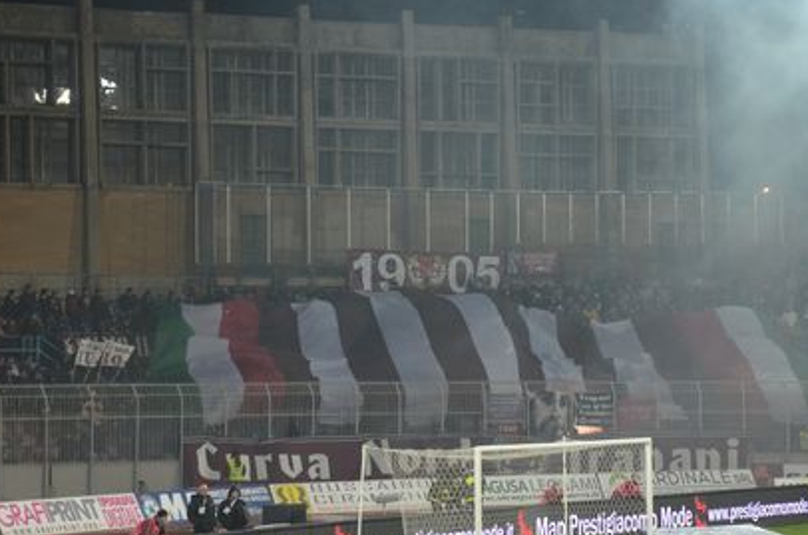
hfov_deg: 14.8
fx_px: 3114
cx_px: 507
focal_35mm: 139
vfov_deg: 9.8
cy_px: 303
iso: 640
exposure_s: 1/60
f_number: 5.3
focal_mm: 66
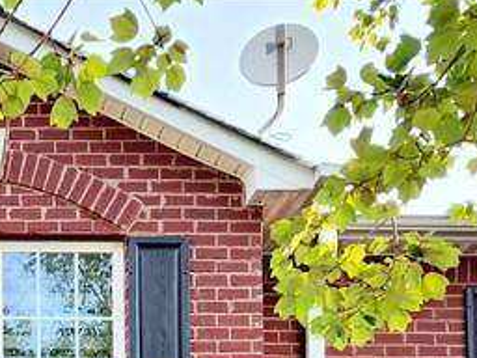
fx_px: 1268
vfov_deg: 13.7
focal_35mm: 92
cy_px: 709
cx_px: -149
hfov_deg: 19.6
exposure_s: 1/182
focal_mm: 5.4
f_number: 1.8
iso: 20
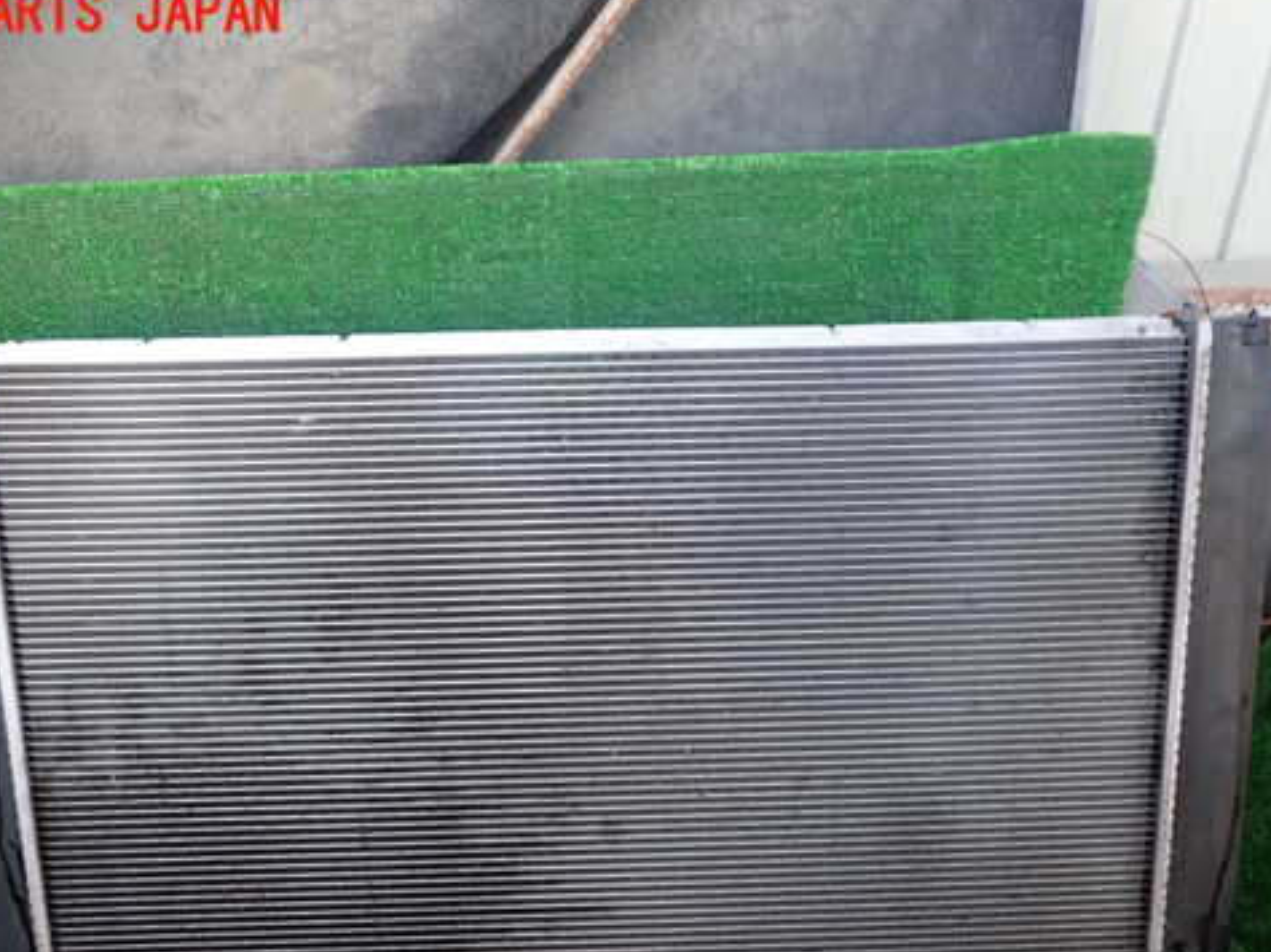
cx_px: 598
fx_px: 1395
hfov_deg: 49.0
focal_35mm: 38
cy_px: 585
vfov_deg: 37.5
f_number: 2.3
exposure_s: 1/60
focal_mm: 5.4
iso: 200
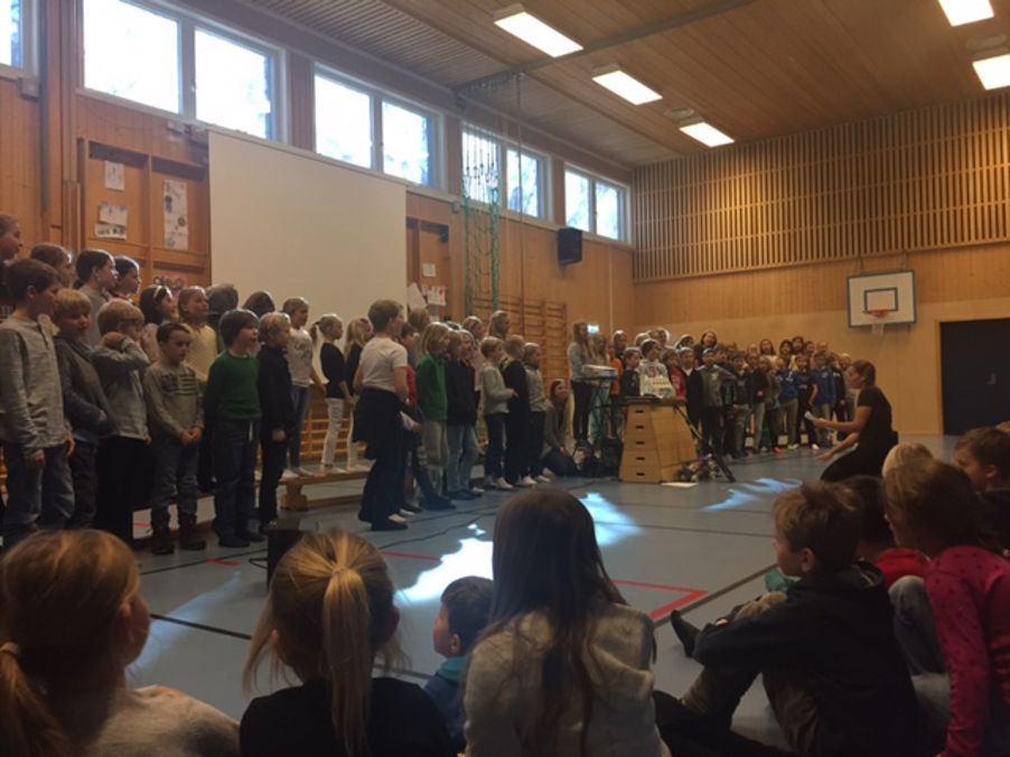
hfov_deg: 61.7
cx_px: 505
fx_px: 846
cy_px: 378
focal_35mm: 29
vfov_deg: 48.2
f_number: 2.2
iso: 160
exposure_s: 1/33
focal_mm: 4.15
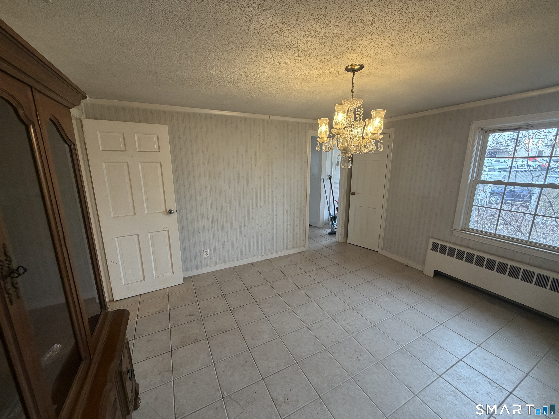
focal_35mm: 14
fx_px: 226
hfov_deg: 102.1
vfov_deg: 85.7
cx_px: 280
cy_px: 210
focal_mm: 2.22
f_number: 2.2
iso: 200
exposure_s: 1/60
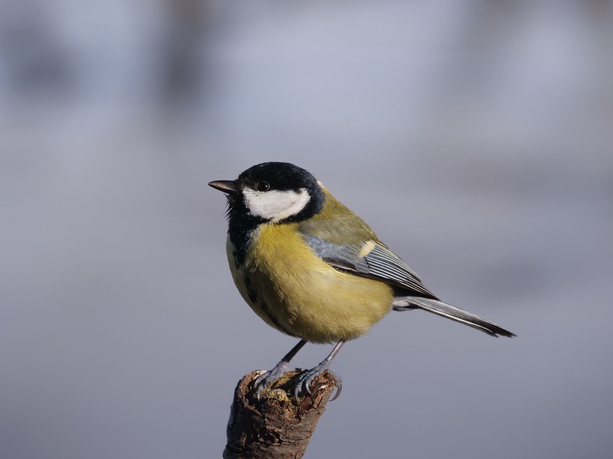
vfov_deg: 1.9
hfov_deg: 2.5
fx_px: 14167
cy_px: 230
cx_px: 306
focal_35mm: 800
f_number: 8
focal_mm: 400
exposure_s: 1/640
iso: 400
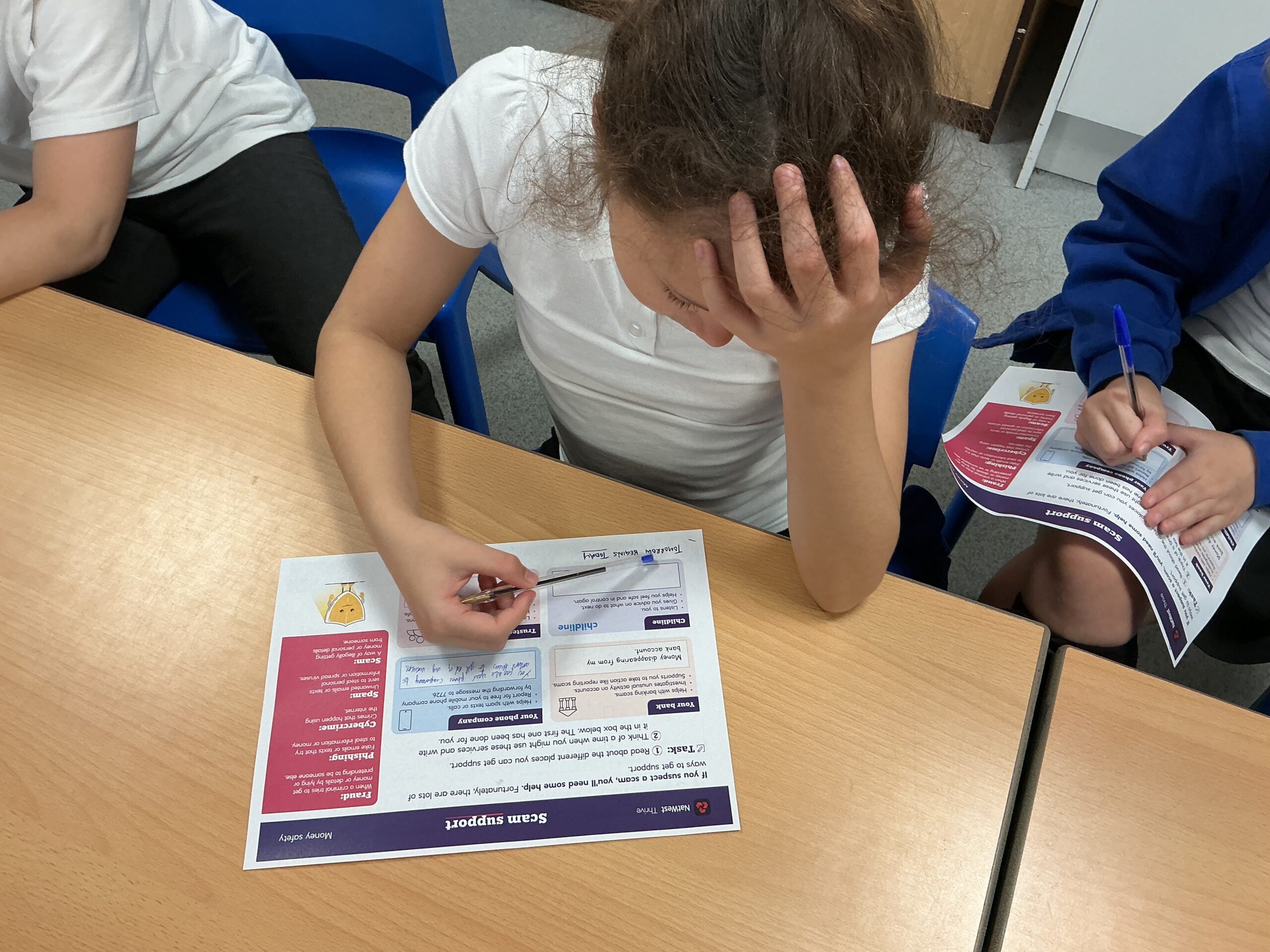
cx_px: 635
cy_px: 476
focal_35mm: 29
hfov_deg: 61.7
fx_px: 1064
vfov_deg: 48.2
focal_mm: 3
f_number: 1.8
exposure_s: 1/60
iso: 64
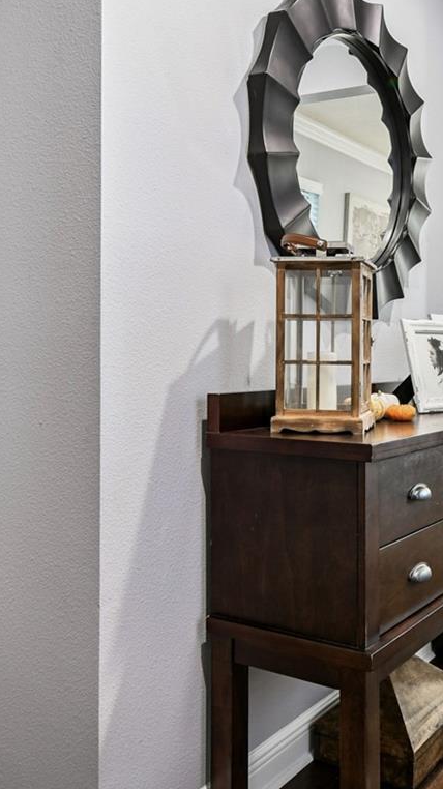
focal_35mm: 33
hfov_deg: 34.4
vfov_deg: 59.5
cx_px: 361
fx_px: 690
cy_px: 397
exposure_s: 1/2
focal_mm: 10
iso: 100
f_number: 7.1
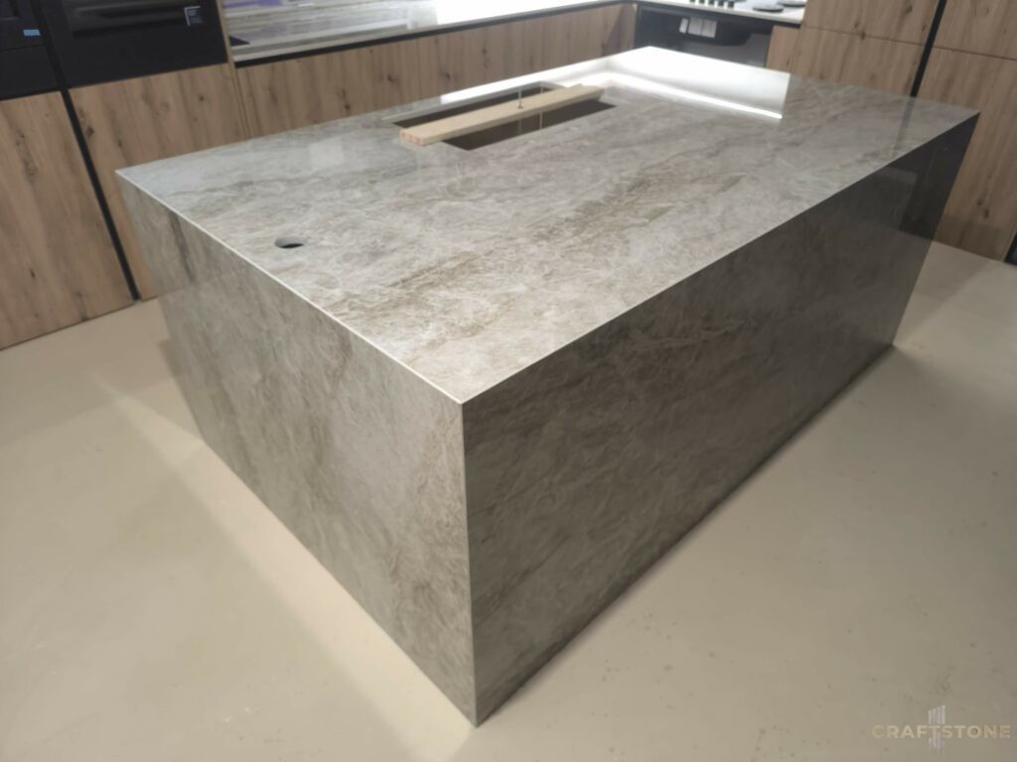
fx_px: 676
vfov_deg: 58.9
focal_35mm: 23
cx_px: 508
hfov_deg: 73.9
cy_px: 381
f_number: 1.65
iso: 2500
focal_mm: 6.14
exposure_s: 1/25
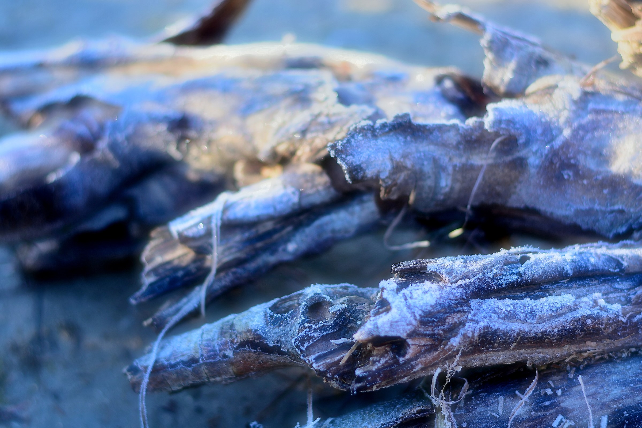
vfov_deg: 18.2
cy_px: 214
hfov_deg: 27.0
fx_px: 1337
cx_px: 321
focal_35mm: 75
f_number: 2.5
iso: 100
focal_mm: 50
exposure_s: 1/200
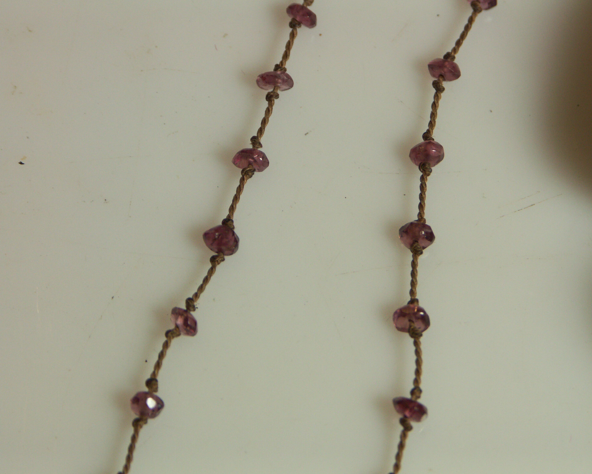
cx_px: 288
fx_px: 3662
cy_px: 236
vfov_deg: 7.4
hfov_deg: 9.2
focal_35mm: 209
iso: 100
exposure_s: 1/80
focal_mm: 50.8
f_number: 4.5
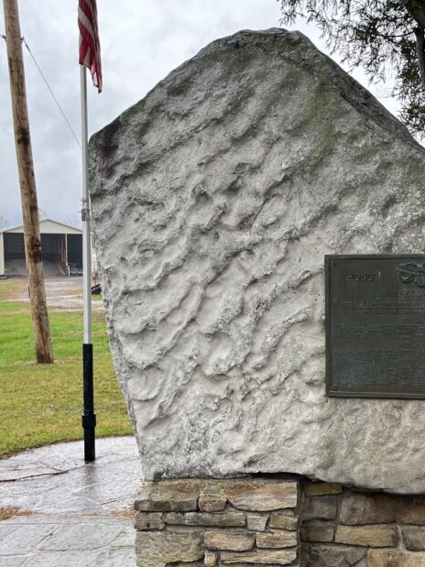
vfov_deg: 43.8
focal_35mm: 43
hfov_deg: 31.7
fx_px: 704
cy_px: 299
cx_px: 395
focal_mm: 5.1
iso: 50
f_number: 1.6
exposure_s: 1/487
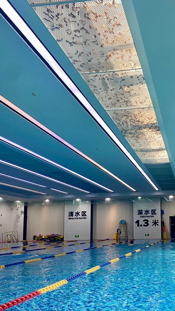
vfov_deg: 53.4
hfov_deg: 31.2
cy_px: 194
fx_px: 305
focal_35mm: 37
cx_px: 141
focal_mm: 4.25
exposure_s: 1/50
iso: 64
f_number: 1.8
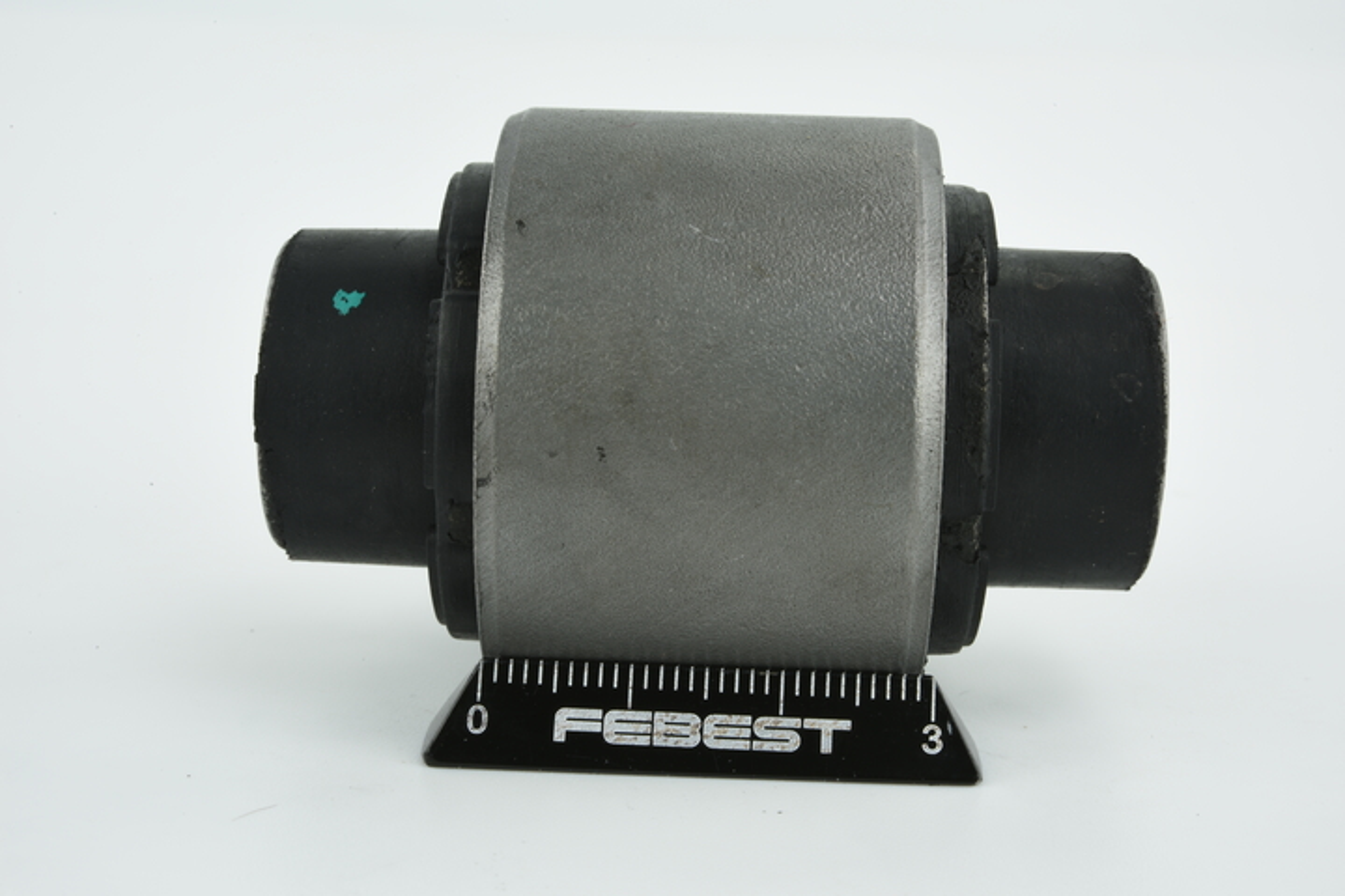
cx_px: 672
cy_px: 448
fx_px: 2241
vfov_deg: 22.6
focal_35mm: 60
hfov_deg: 33.4
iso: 64
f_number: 32
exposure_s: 1/2
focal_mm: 60
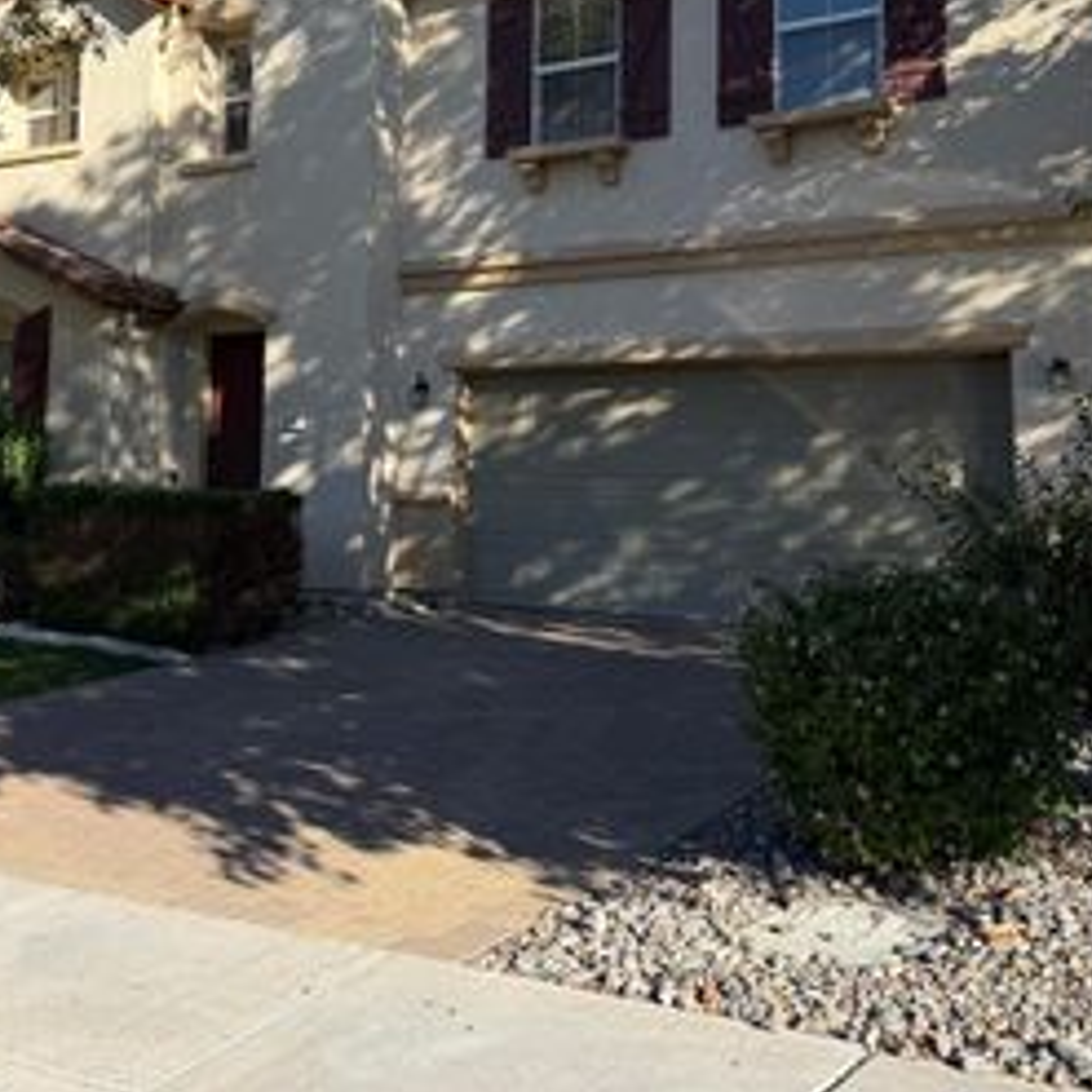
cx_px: 411
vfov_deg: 38.4
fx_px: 1535
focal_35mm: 43
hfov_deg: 38.9
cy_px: 303
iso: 80
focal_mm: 6.76
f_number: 1.78
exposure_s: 1/2110
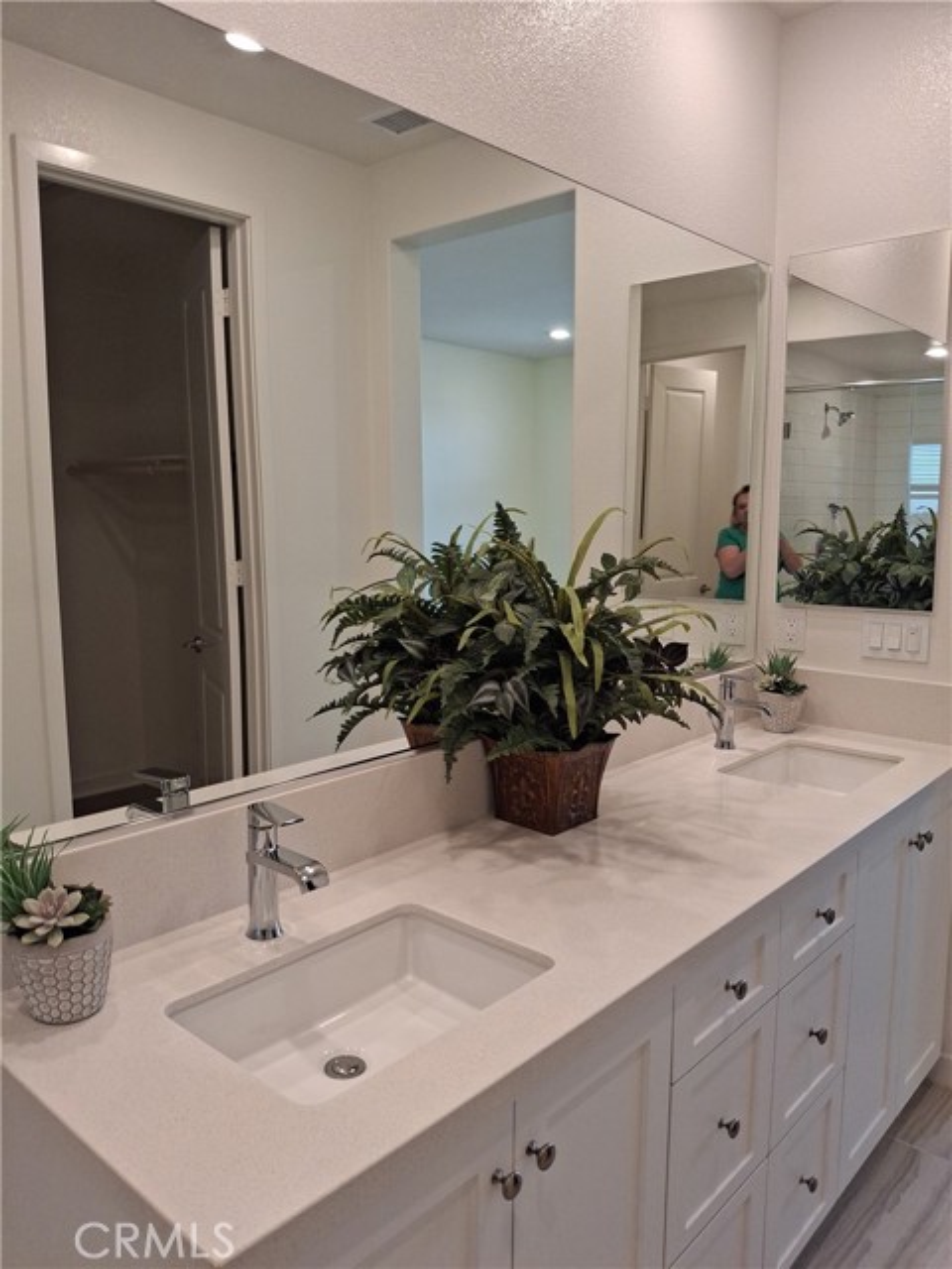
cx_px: 476
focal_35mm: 25
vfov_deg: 69.4
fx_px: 917
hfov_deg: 54.9
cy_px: 634
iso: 98
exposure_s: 1/120
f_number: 1.8
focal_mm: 4.69
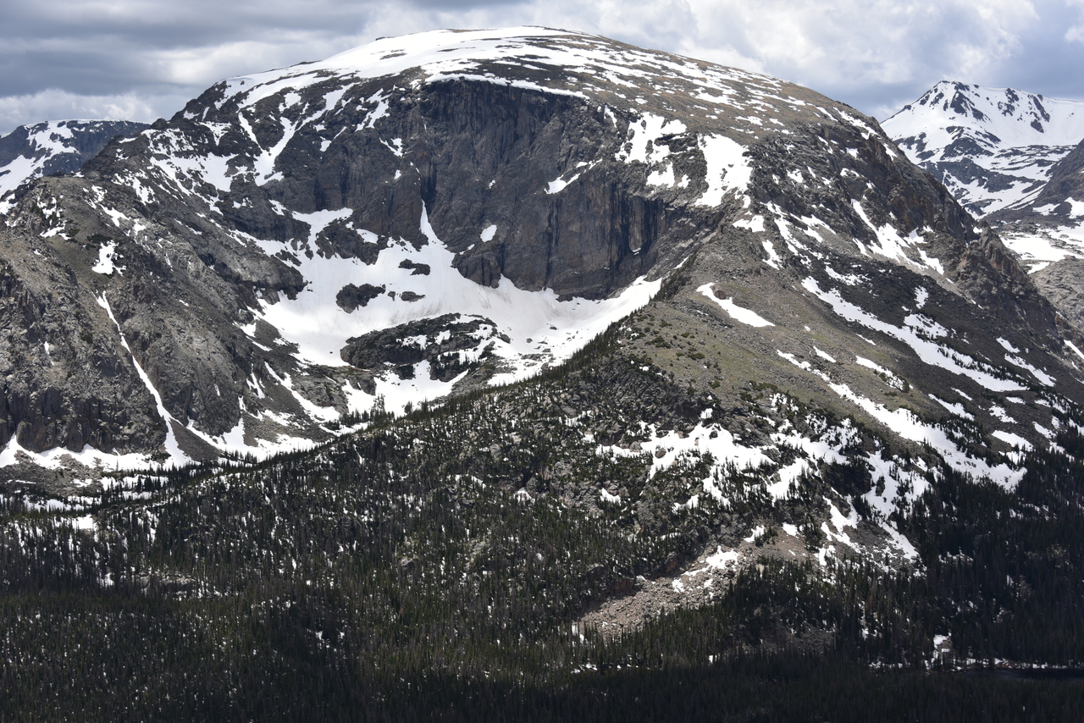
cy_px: 362
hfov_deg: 31.0
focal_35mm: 65
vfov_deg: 20.9
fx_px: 1958
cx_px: 542
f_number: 9
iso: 100
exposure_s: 1/320
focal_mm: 65
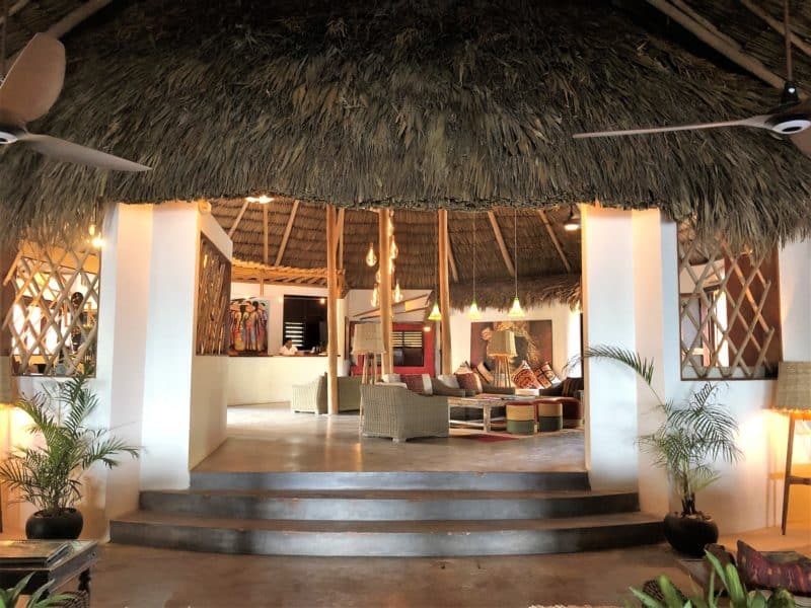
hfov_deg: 63.4
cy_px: 304
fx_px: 656
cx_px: 406
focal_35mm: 28
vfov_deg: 49.7
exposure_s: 1/8
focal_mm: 3.99
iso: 100
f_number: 1.8
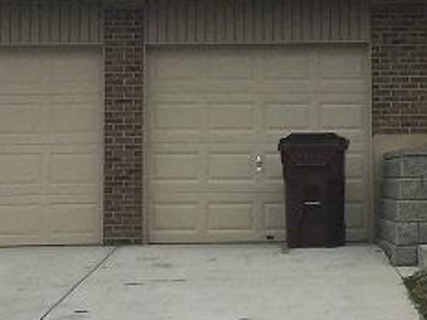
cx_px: 403
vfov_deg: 11.8
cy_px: 35
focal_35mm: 125
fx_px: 1542
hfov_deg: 15.5
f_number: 2.2
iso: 32
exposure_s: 1/1068
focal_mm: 4.15
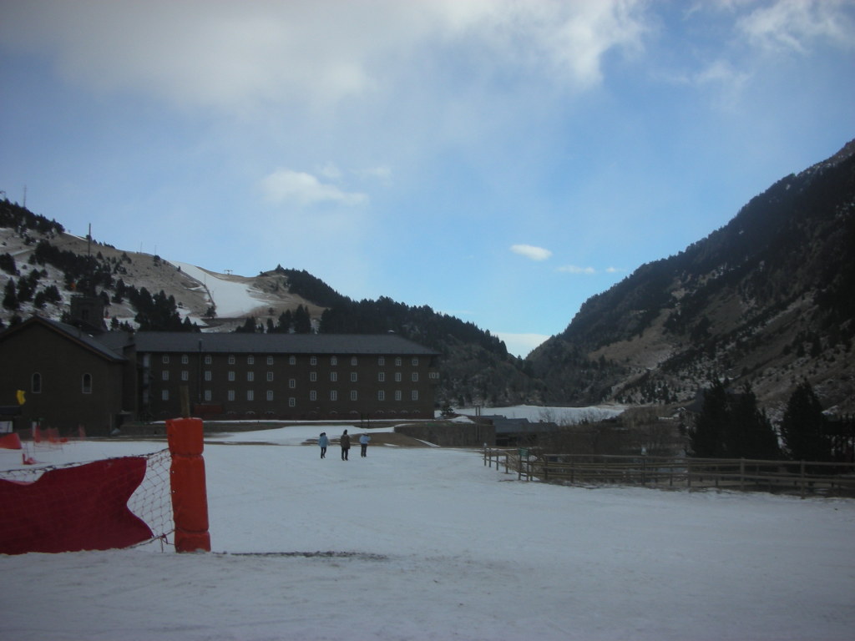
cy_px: 320
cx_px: 428
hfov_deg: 52.6
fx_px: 864
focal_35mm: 35
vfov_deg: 40.7
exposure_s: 1/86.5
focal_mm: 5.8
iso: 50
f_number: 8.5
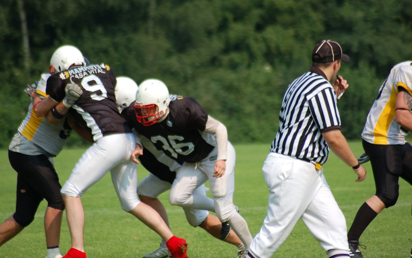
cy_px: 127
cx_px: 206
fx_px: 4637
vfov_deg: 3.2
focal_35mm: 413
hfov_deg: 5.1
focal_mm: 270
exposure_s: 1/1000
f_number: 5.6
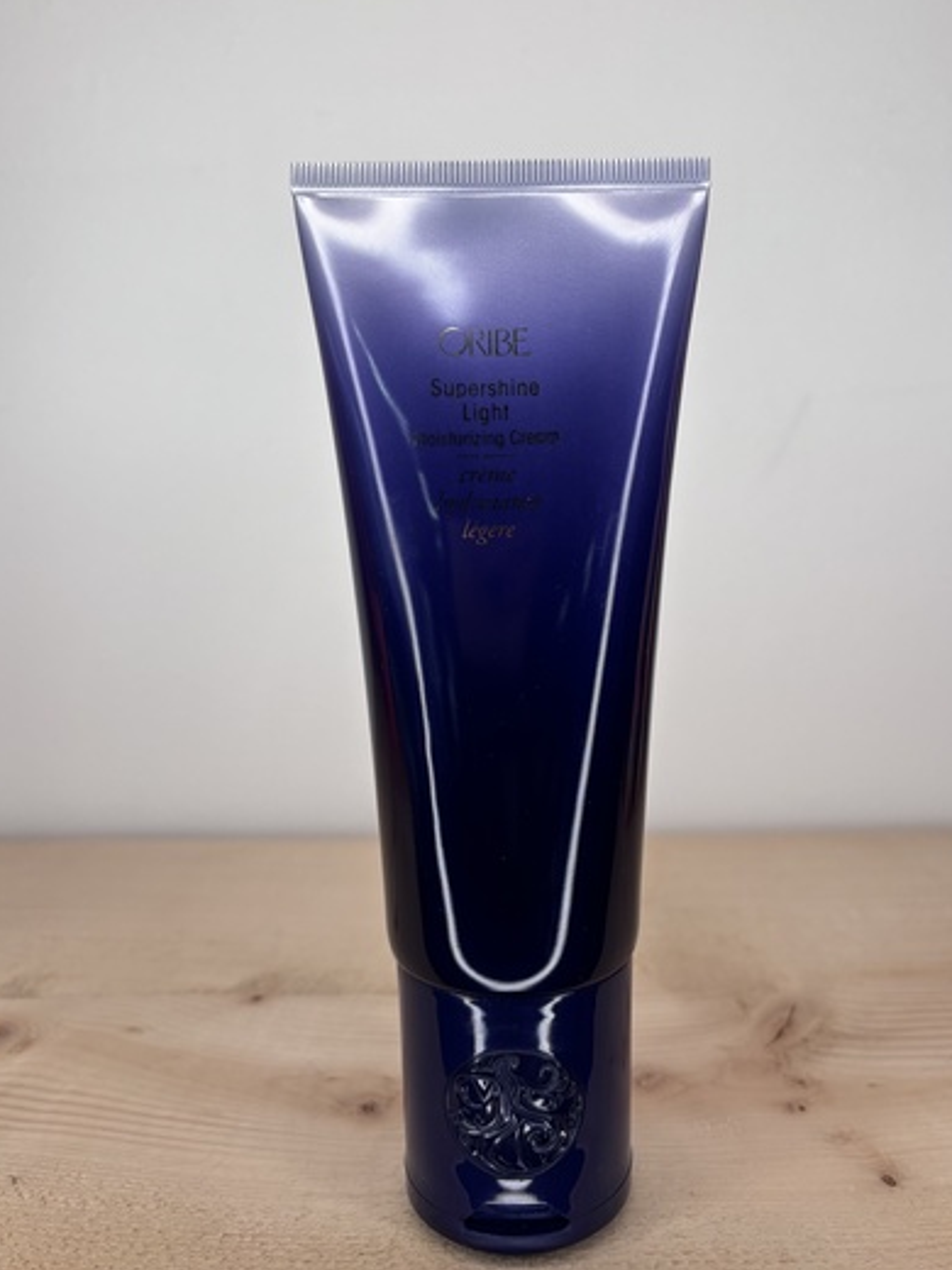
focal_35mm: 30
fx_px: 1100
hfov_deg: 46.8
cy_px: 581
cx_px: 515
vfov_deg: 59.9
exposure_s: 1/531
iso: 50
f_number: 1.6
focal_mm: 5.96
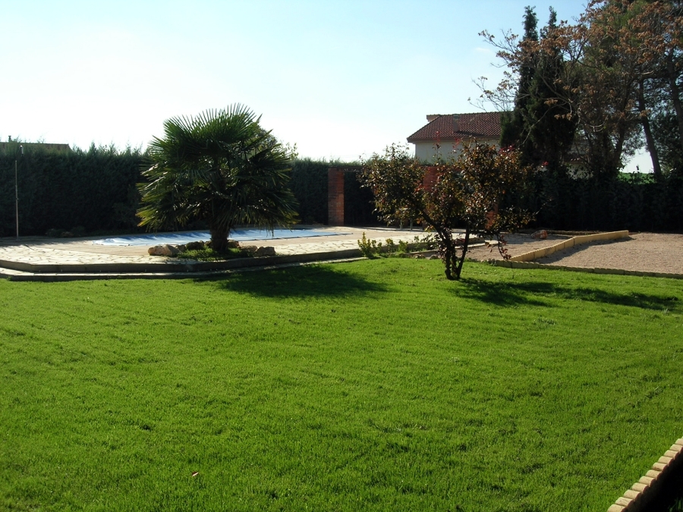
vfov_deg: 37.7
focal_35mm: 38
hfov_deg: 49.0
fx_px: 750
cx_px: 342
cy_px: 256
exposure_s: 1/572
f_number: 4.8
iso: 64
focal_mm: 7.8
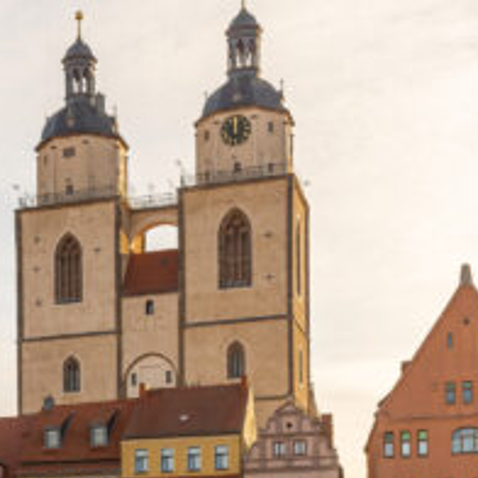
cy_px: 344
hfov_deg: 20.0
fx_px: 1297
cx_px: -37
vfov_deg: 20.8
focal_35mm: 83
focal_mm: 30
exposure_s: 1/1000
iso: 200
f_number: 8
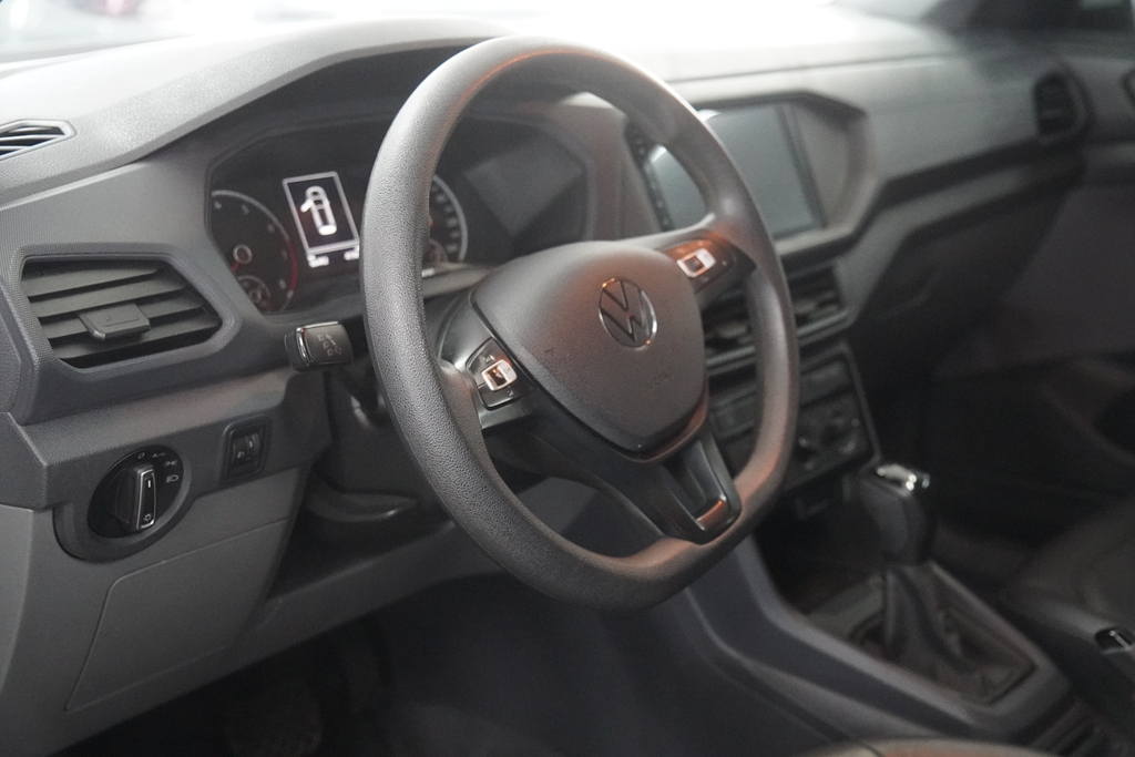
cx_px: 568
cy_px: 378
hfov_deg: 43.6
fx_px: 1419
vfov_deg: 29.9
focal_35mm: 45
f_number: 2.8
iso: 6400
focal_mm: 30
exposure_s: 1/80
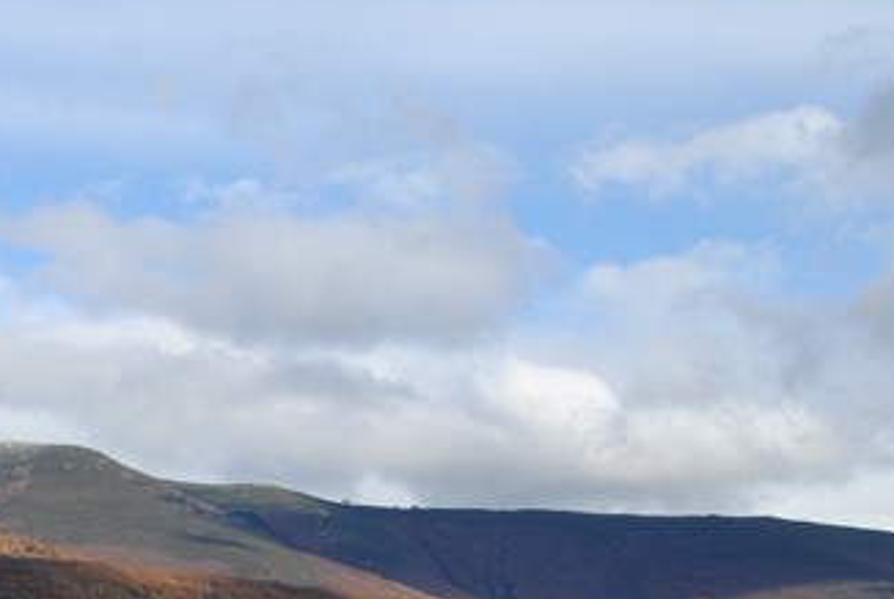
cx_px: -33
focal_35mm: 92
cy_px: 525
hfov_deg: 21.2
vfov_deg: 14.8
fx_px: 2295
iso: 100
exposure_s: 1/320
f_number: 8
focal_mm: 25
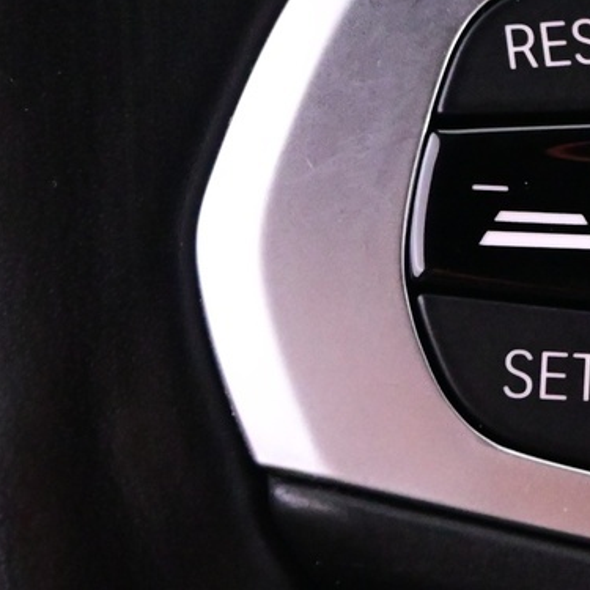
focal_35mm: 135
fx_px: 2598
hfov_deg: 12.5
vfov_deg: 12.9
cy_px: 206
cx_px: 777
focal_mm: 24.5
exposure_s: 1/40
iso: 4500
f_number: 4.2
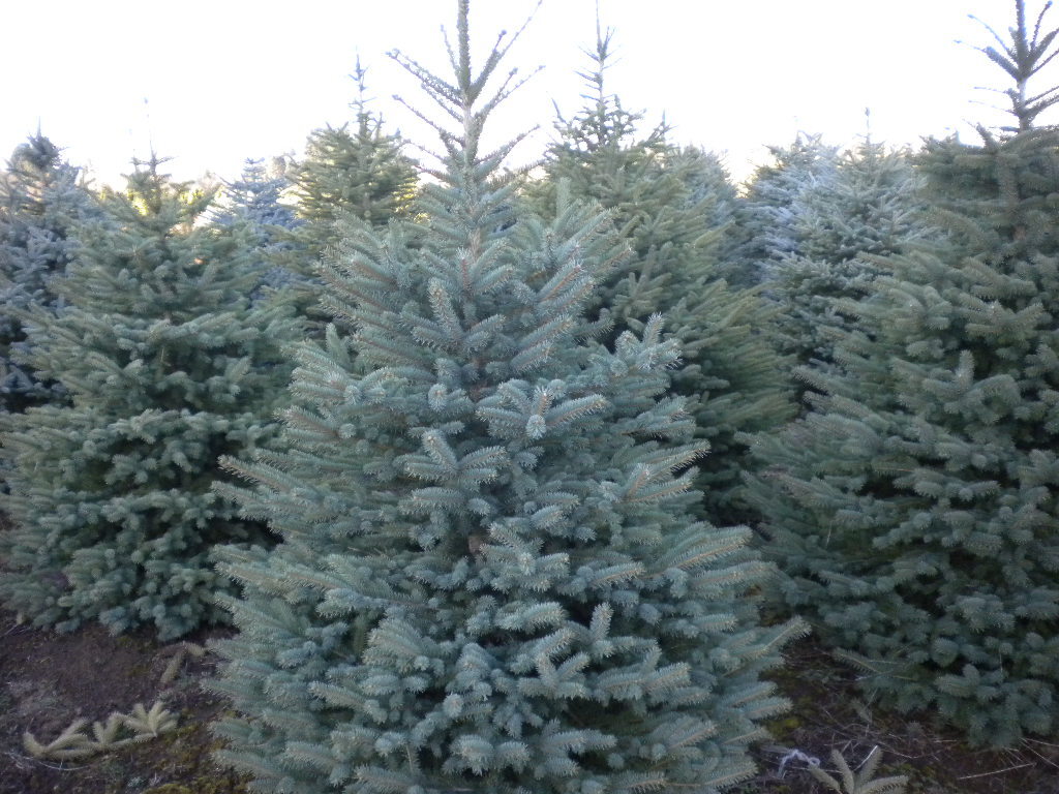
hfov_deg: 52.6
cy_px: 397
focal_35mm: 35
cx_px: 530
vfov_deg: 40.7
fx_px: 1071
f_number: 3.1
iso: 400
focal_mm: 6.3
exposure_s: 1/281
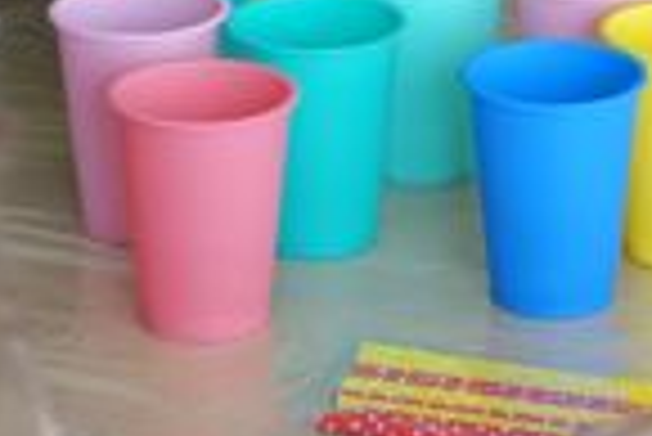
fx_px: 4170
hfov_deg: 8.9
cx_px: 486
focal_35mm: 230
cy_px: -389
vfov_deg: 5.9
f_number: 2.8
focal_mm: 18.98
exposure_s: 1/60
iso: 250
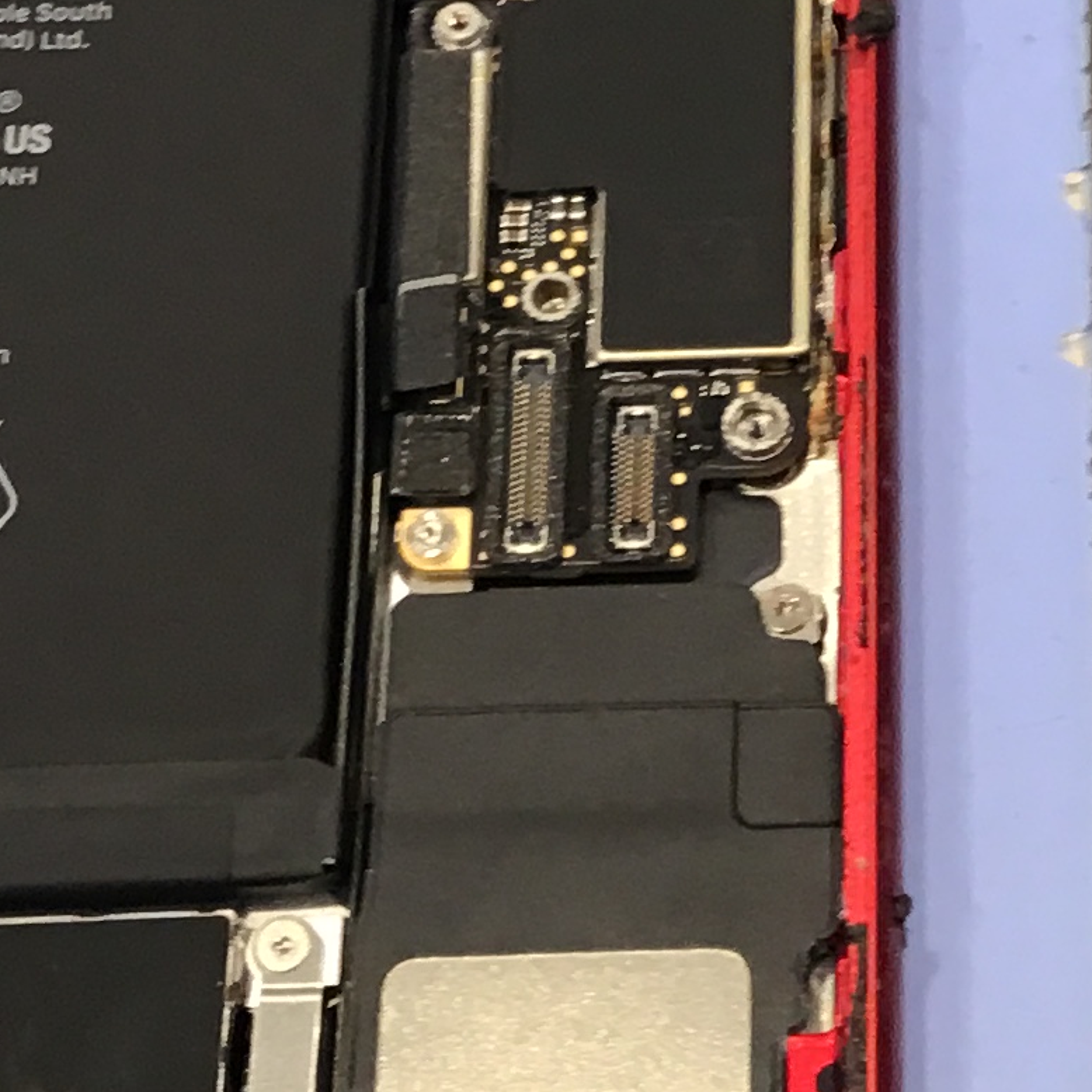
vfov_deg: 15.1
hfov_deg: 14.8
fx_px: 4104
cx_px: 1180
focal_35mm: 115
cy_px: 277
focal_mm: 3.3
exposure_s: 1/30
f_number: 2.4
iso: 64
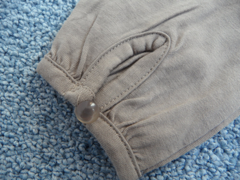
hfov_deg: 71.6
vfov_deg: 56.8
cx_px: 120
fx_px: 166
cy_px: 90
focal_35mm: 24
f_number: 2.9
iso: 80
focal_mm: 4.1
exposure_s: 1/30
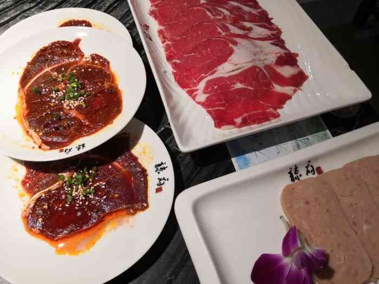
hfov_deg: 65.3
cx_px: 190
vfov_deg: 51.4
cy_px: 142
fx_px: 296
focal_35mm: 27
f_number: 1.8
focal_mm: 3.95
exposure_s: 1/50
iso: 125
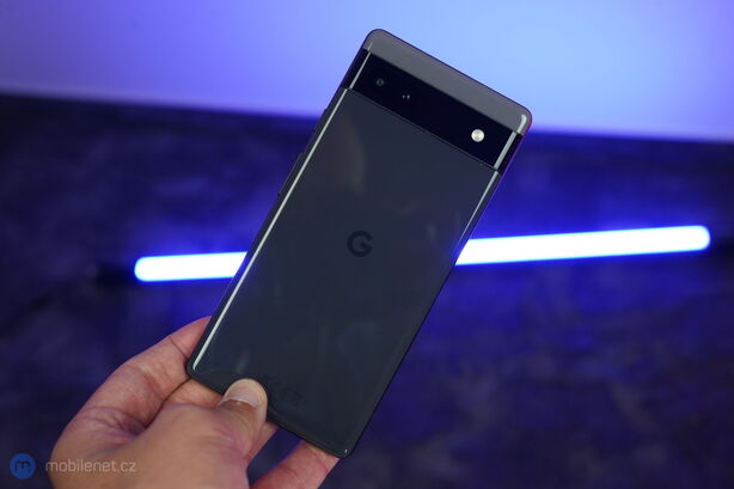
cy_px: 244
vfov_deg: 27.0
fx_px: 1019
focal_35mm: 50
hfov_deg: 39.6
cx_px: 367
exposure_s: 1/160
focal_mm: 50
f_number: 7.1
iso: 1000
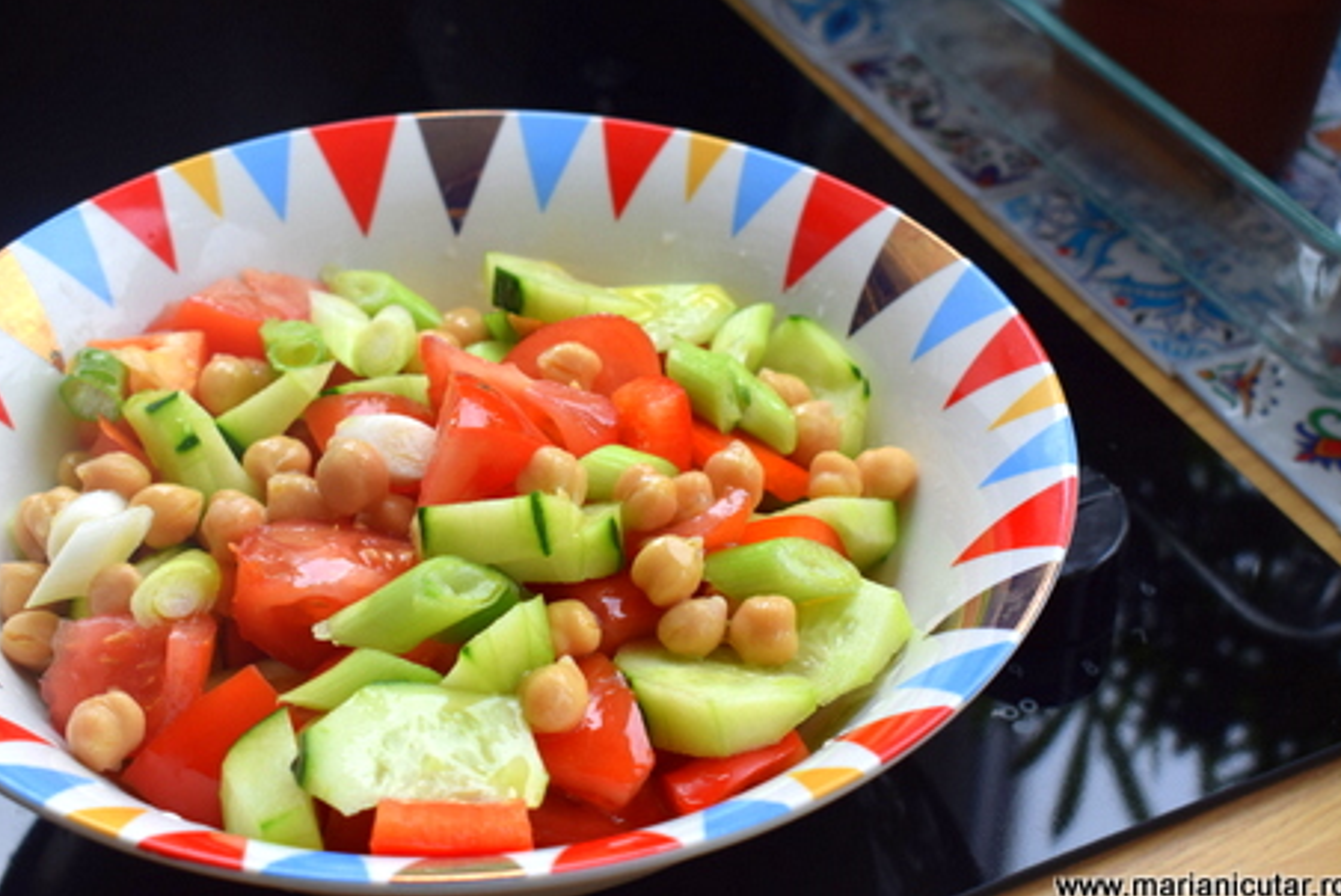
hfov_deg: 31.9
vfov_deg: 21.6
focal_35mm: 63
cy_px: 448
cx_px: 656
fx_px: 2348
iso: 280
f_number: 8
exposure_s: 1/250
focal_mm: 38
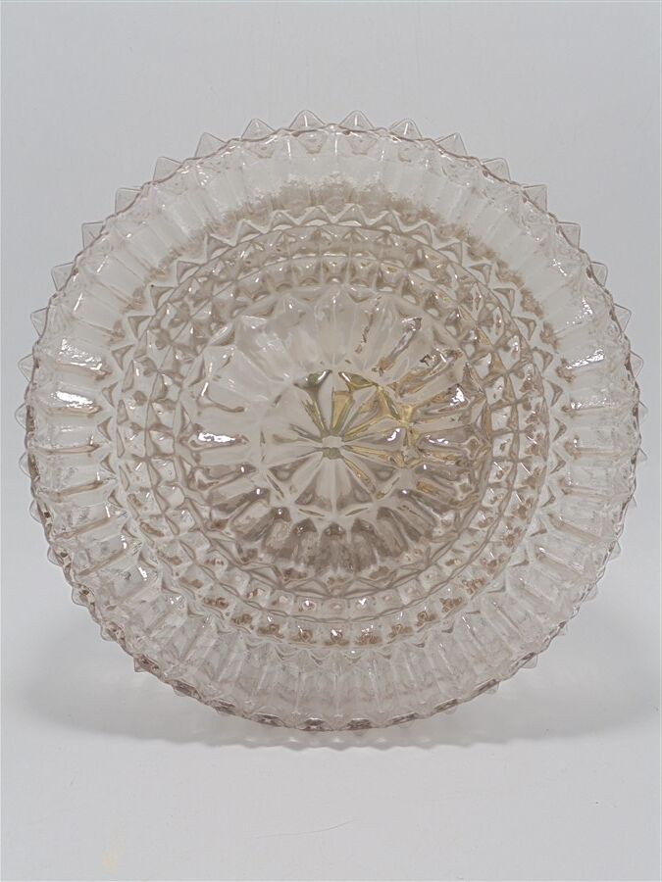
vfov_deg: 38.9
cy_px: 441
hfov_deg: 29.7
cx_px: 331
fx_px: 1249
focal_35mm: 49
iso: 100
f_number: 4.8
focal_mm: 8.9
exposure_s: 1/40
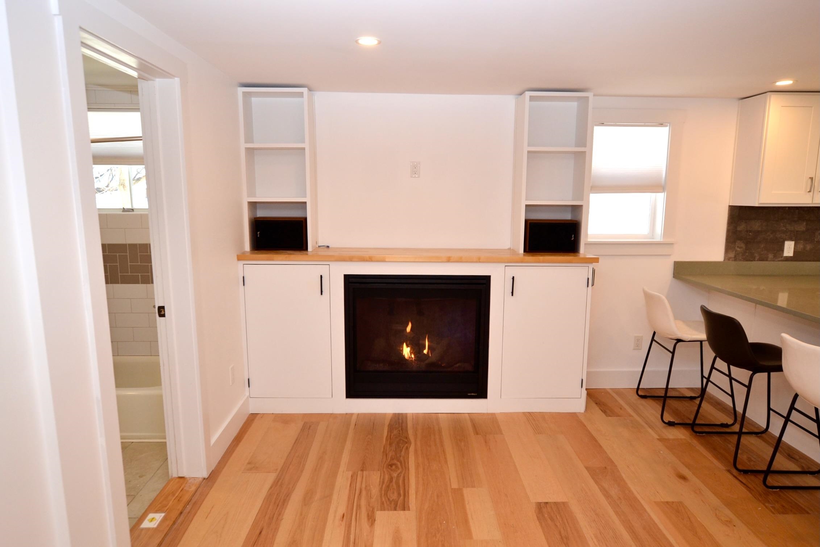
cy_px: 274
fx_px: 478
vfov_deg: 59.5
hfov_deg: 81.2
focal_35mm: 21
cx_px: 410
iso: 400
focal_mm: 14
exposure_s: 1/100
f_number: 5
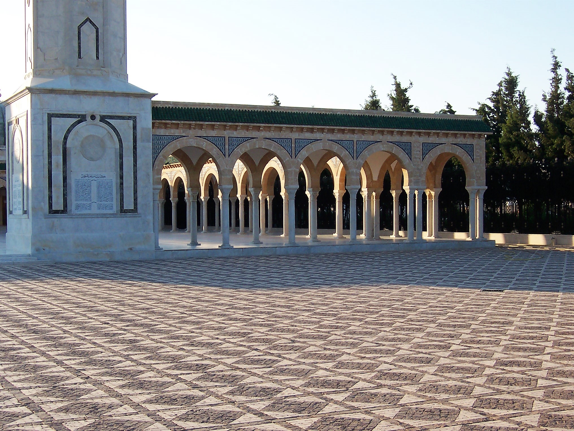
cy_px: 216
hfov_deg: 29.0
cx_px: 287
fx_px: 1111
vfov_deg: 21.9
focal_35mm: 67
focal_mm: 10.4
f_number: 4
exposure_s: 1/350
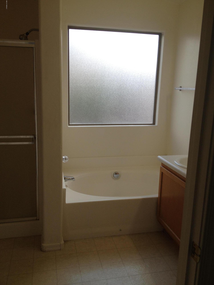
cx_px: 107
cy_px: 142
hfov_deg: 40.7
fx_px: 288
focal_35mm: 35
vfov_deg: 52.6
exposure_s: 1/252
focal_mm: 4.28
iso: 50
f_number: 2.4
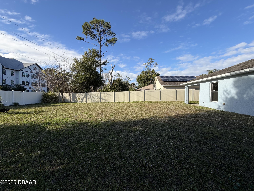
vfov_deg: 85.7
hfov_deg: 102.1
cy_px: 96
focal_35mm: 14
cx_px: 127
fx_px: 103
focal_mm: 2.22
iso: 25
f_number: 2.2
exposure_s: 1/770
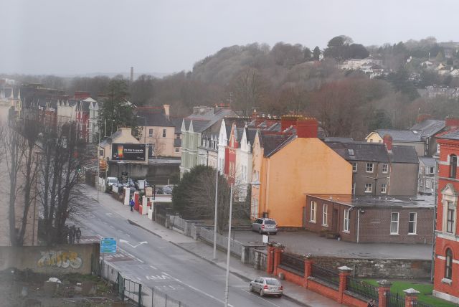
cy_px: 154
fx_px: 1340
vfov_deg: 13.1
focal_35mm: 105
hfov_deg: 19.4
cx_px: 230
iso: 200
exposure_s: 1/30
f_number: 5.6
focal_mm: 70
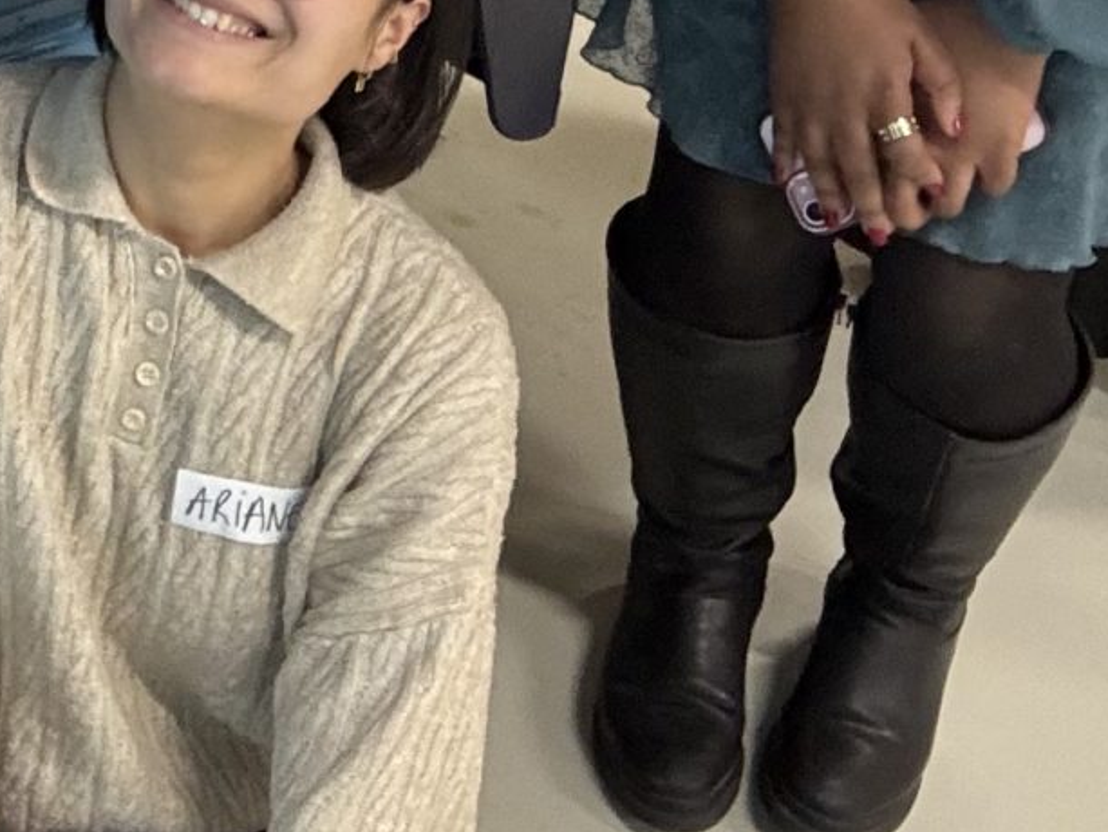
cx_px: -302
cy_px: -494
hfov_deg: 19.0
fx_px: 3073
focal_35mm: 96
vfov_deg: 14.2
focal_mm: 2.69
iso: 160
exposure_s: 1/50
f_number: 1.9
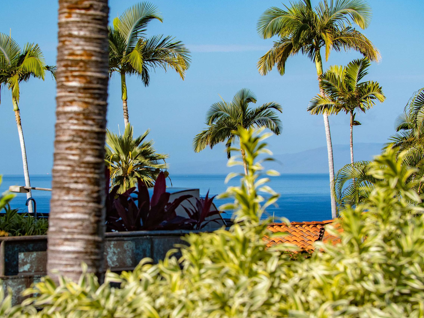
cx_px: 157
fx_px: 2230
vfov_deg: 8.2
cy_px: 190
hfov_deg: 10.9
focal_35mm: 182
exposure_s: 1/640
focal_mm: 67
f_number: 5.6
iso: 400
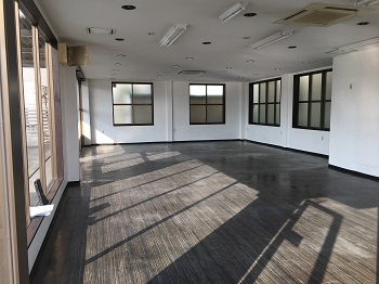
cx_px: 190
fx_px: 317
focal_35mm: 29
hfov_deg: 61.7
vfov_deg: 48.2
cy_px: 142
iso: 25
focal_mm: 4.2
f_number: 2.2
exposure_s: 1/466
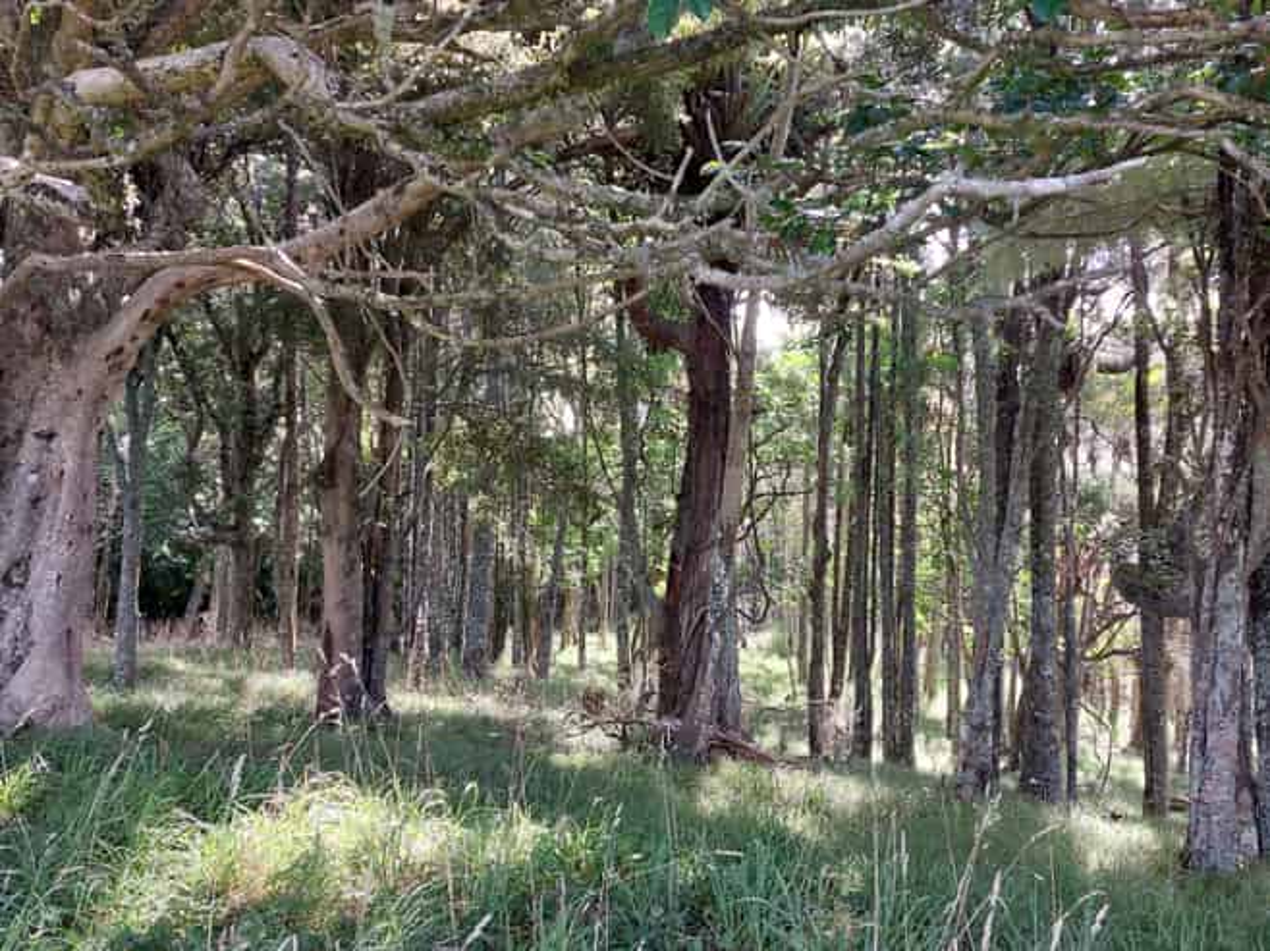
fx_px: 917
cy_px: 476
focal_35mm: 25
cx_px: 635
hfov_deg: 69.4
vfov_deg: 54.8
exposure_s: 1/60
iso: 40
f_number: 1.8
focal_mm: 5.23
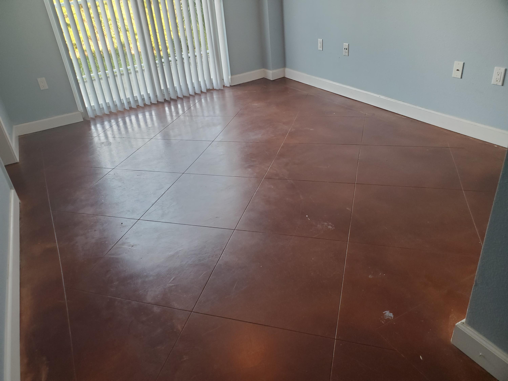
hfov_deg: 67.3
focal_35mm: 26
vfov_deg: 53.1
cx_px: 254
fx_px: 382
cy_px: 190
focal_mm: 4.3
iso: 200
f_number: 2.4
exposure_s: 1/28
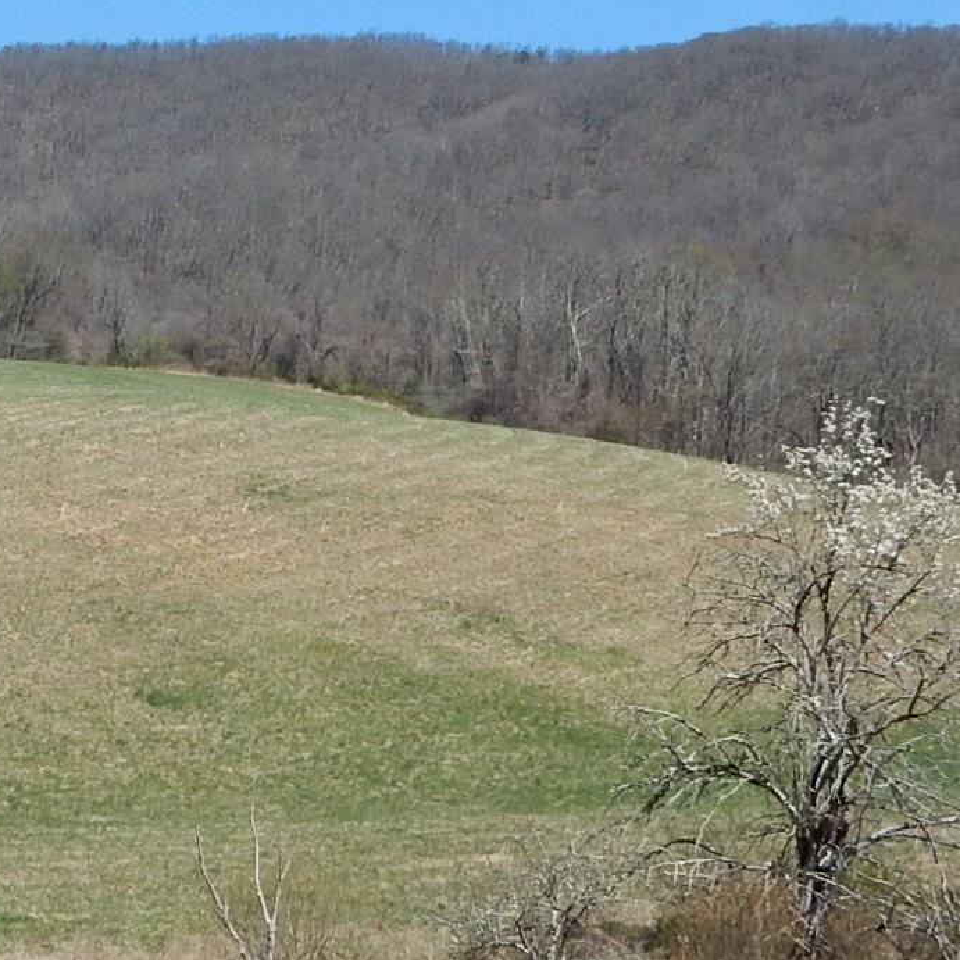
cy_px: 514
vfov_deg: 14.0
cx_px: -218
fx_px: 3922
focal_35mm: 125
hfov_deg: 13.5
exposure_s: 1/1000
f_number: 4.2
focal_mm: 7.6
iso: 125
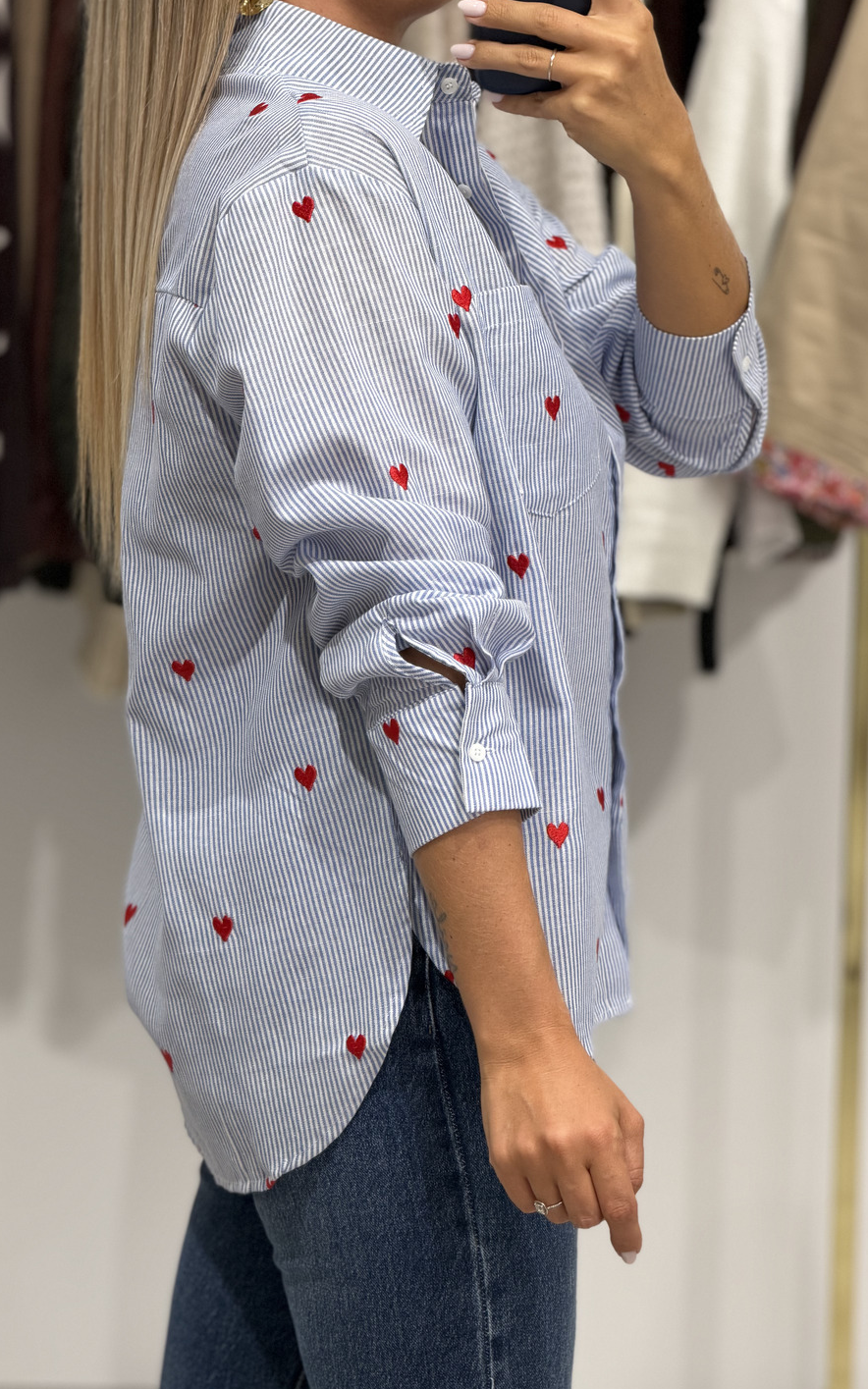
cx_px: 418
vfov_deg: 19.5
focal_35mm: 107
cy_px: 698
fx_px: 4051
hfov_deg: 12.2
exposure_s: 1/100
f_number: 2.8
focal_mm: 16.89
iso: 100
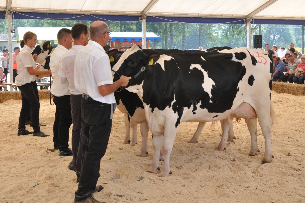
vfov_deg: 34.1
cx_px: 152
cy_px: 102
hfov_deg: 49.6
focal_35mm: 39
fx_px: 330
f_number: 6.3
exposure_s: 1/160
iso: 200
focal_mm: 26
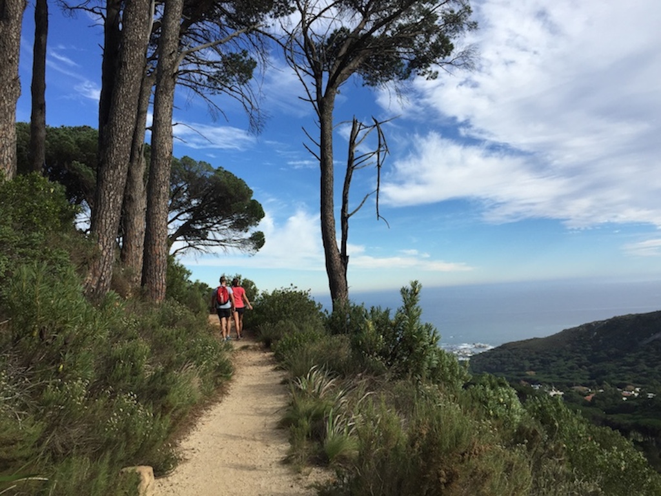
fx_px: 554
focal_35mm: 29
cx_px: 330
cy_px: 248
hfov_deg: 61.7
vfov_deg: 48.2
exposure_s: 1/1522
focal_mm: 4.15
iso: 32
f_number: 2.2
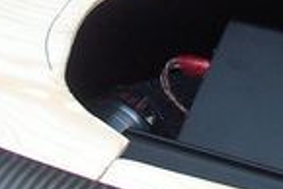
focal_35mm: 179
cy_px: -76
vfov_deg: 7.6
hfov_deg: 11.4
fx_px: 1409
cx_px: 226
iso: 152
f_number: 2.8
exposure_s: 1/124
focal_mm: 8
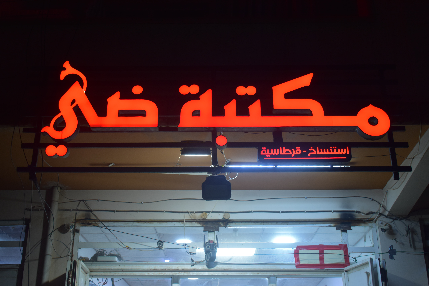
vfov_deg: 28.9
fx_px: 554
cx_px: 214
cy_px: 143
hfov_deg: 42.3
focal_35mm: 46
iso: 400
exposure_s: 1/40
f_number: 4.2
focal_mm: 31
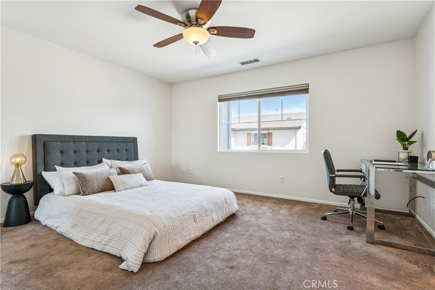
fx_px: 211
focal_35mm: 18
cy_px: 145
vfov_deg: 68.8
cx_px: 218
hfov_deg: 91.6
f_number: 13
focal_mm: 17.5
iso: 100
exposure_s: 1/4
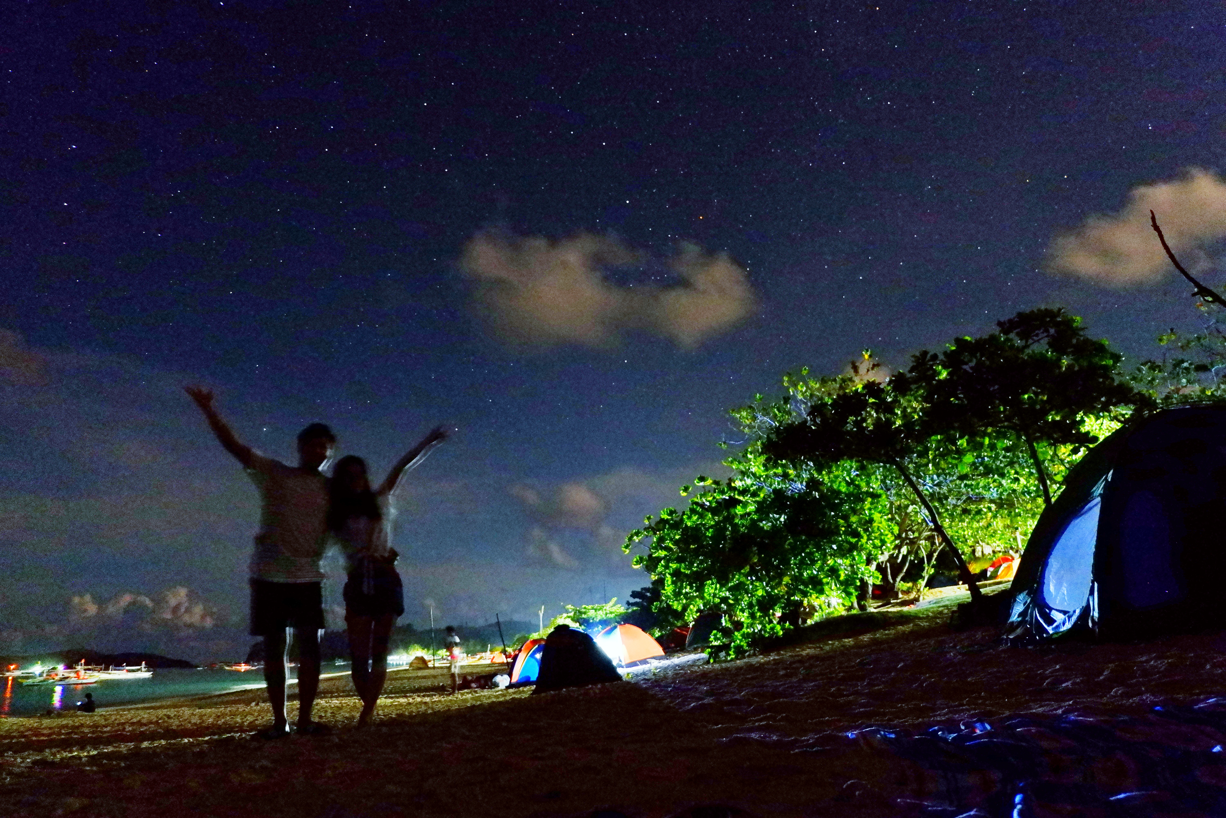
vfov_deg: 53.1
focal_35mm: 24
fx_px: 817
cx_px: 613
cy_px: 409
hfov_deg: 73.7
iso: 3200
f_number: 3.5
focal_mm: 16
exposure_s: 4
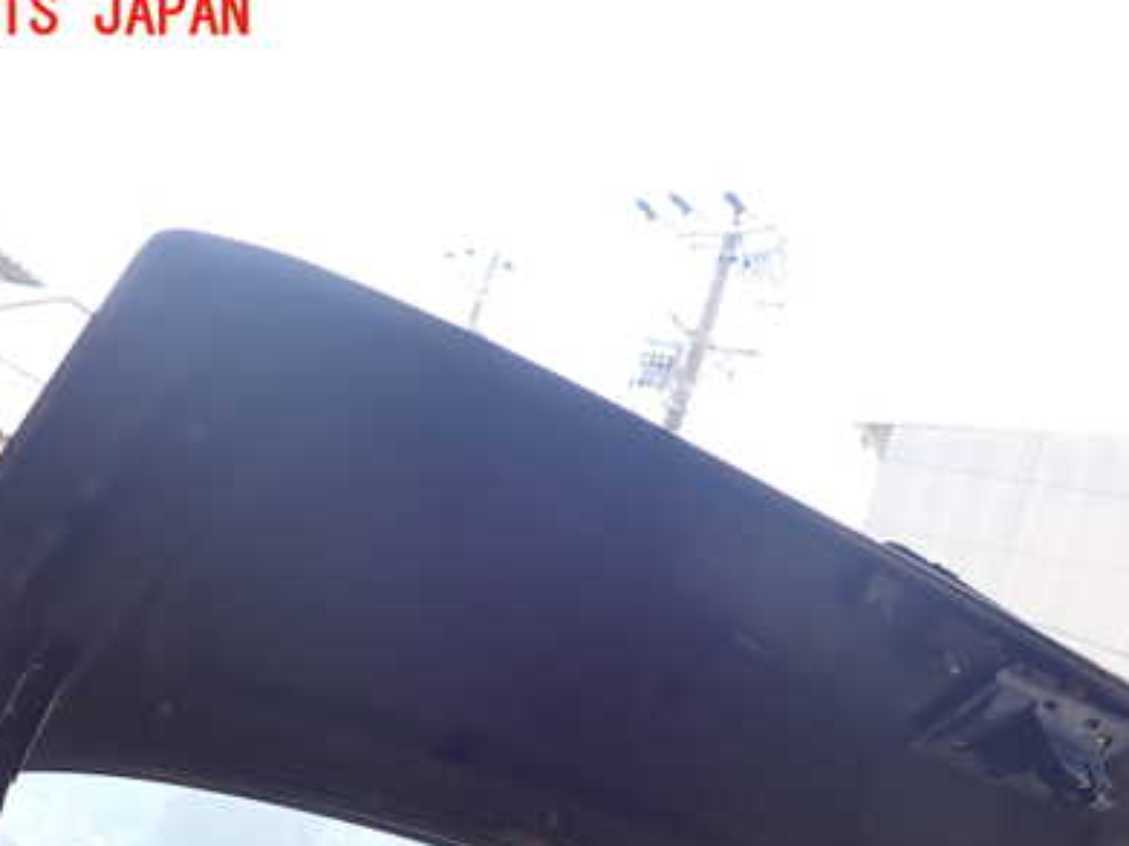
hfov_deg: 41.2
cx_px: 592
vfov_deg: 31.0
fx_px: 1500
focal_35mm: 46
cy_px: 629
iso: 100
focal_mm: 5.4
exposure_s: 1/200
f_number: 3.2
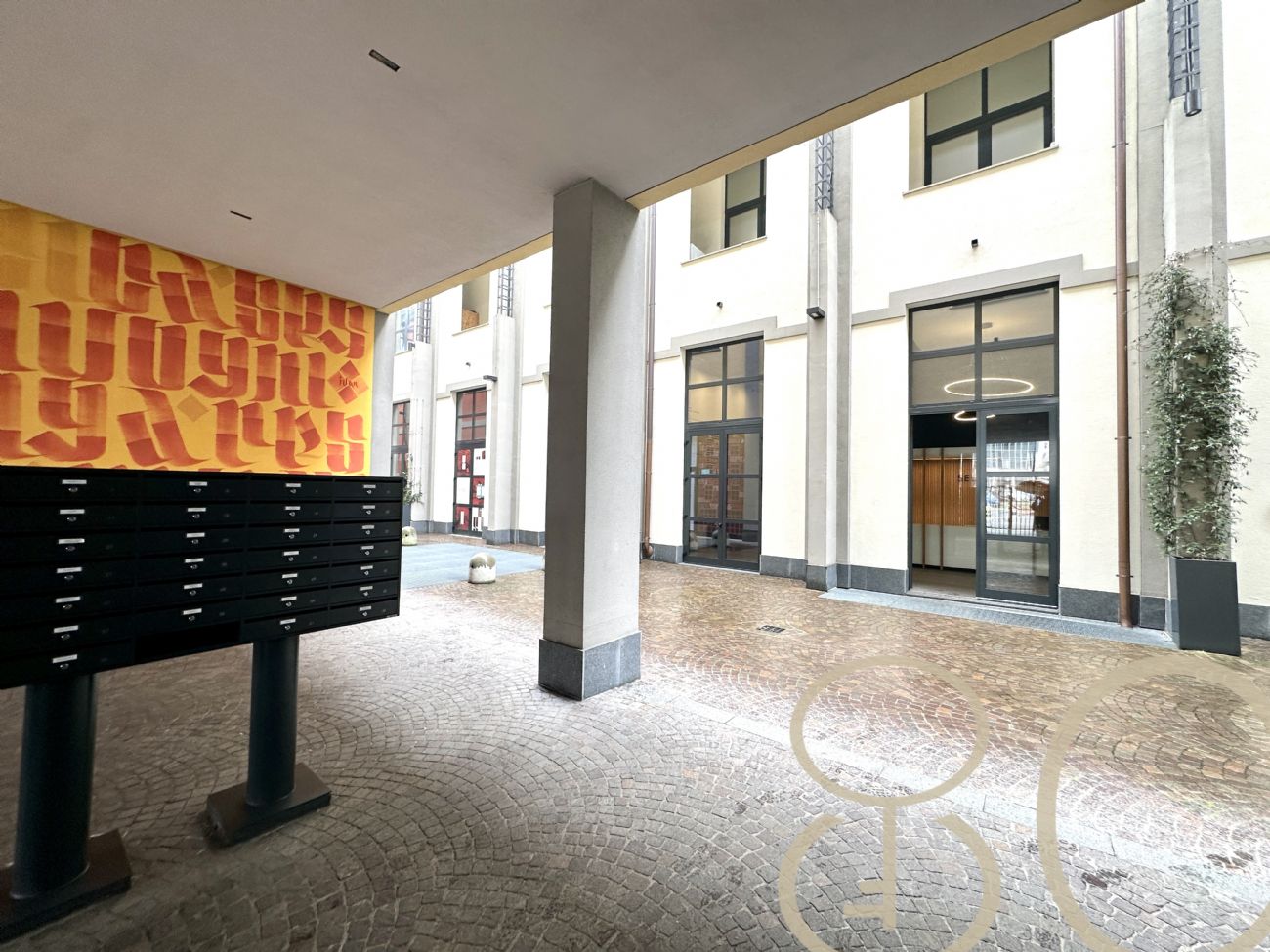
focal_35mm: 14
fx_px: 514
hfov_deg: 102.1
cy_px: 476
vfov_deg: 85.7
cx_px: 635
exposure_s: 1/99
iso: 64
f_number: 2.2
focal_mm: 2.22
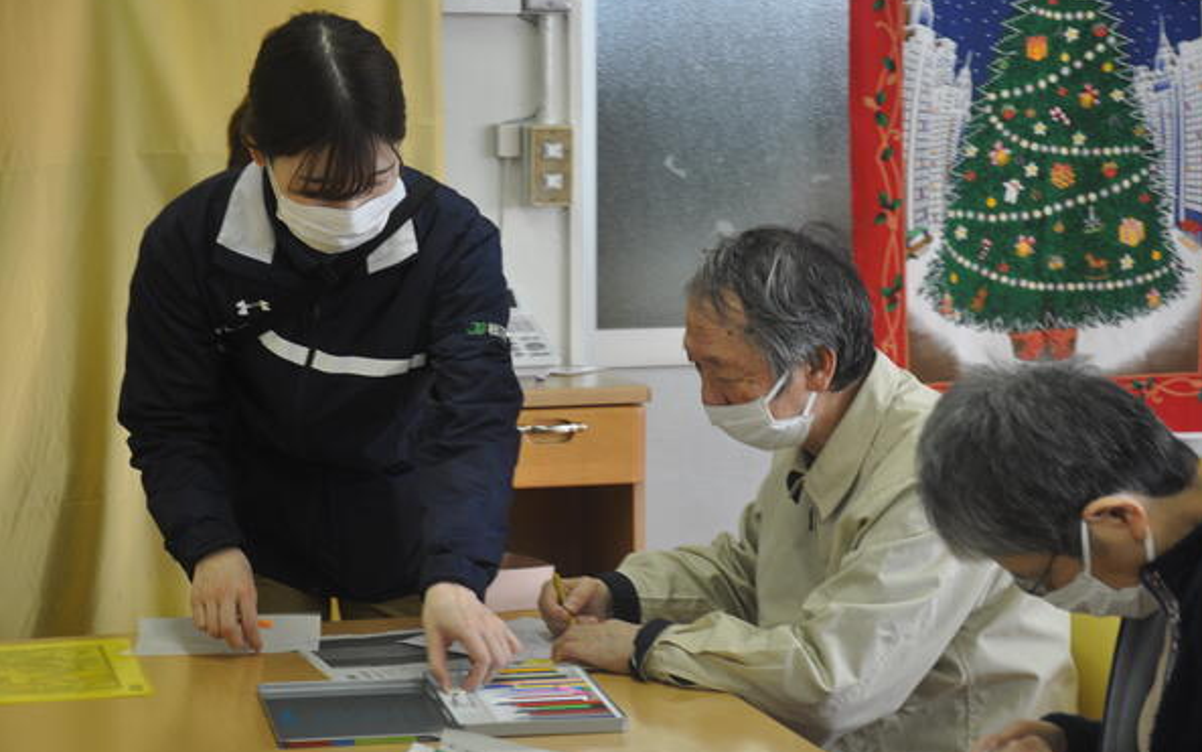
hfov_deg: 20.4
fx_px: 3342
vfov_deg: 12.8
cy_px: 392
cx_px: 606
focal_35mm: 102
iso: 320
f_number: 5.6
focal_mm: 66
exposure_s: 1/13
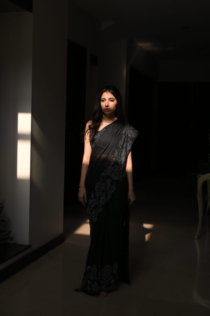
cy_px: 158
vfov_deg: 39.6
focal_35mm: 50
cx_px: 105
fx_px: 438
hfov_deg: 27.0
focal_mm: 50
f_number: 3.5
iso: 160
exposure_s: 1/320
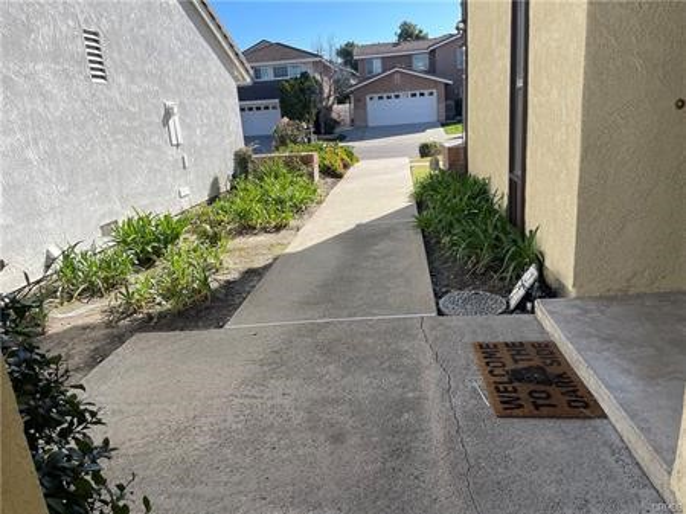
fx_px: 515
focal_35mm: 26
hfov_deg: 67.3
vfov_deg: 53.0
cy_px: 257
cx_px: 343
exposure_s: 1/2165
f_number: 1.6
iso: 32
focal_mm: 5.1
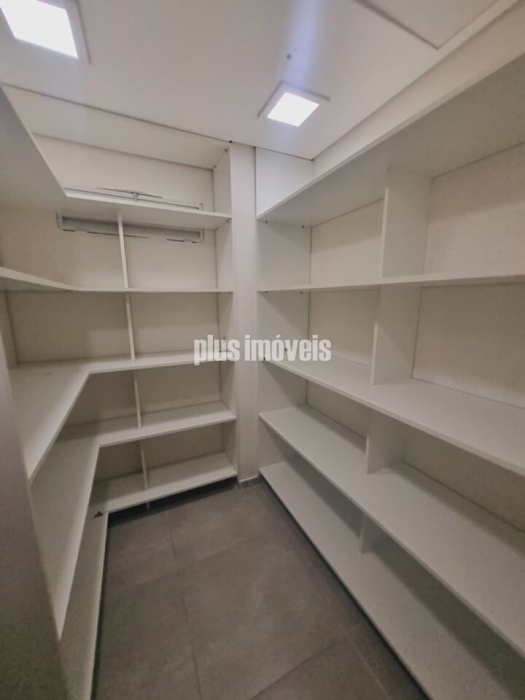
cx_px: 262
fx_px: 263
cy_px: 350
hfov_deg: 89.9
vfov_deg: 106.2
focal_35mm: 13
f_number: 2.2
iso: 320
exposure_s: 1/60
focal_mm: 1.74
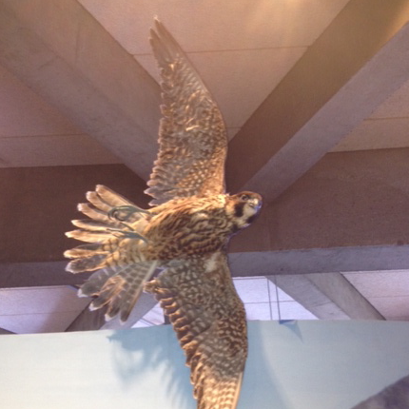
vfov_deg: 36.5
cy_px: 269
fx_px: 615
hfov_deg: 36.8
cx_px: 204
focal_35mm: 46
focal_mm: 4.28
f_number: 2.4
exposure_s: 1/20
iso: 125
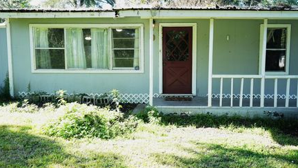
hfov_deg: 57.8
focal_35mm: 34
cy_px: 82
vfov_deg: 34.7
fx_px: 269
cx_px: 170
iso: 80
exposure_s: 1/80
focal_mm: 28
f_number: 5
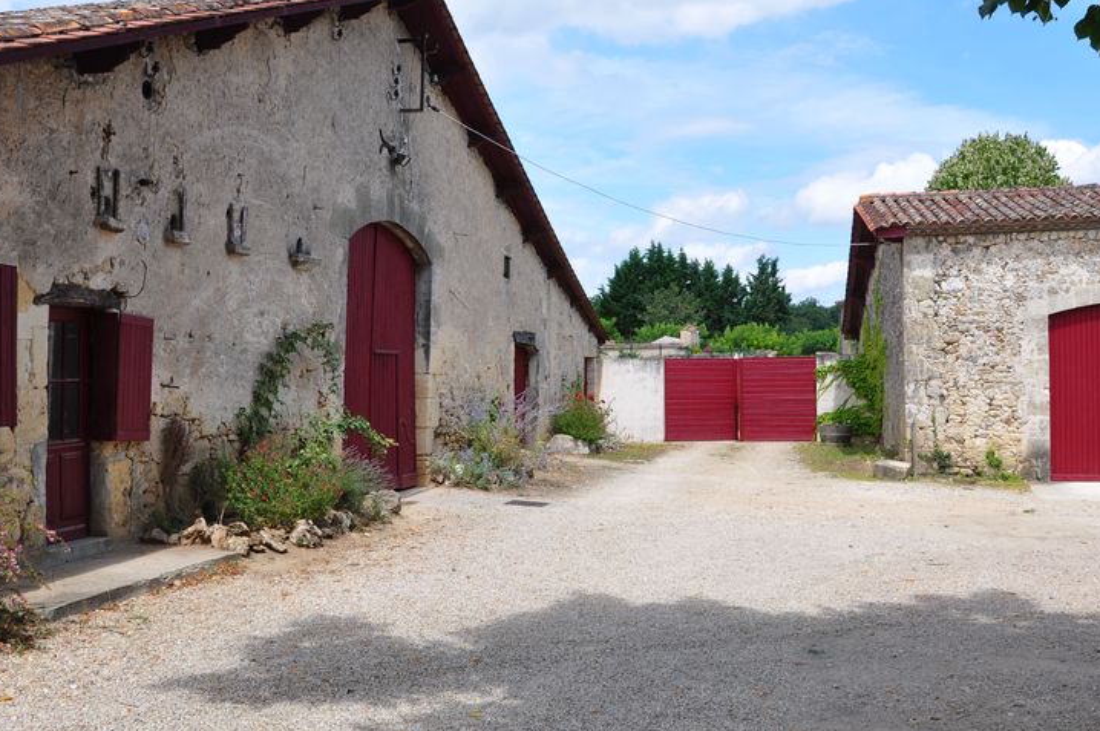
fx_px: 1209
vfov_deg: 33.6
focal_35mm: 40
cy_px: 372
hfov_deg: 48.9
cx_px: 572
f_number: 10
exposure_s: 1/250
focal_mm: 21
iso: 200
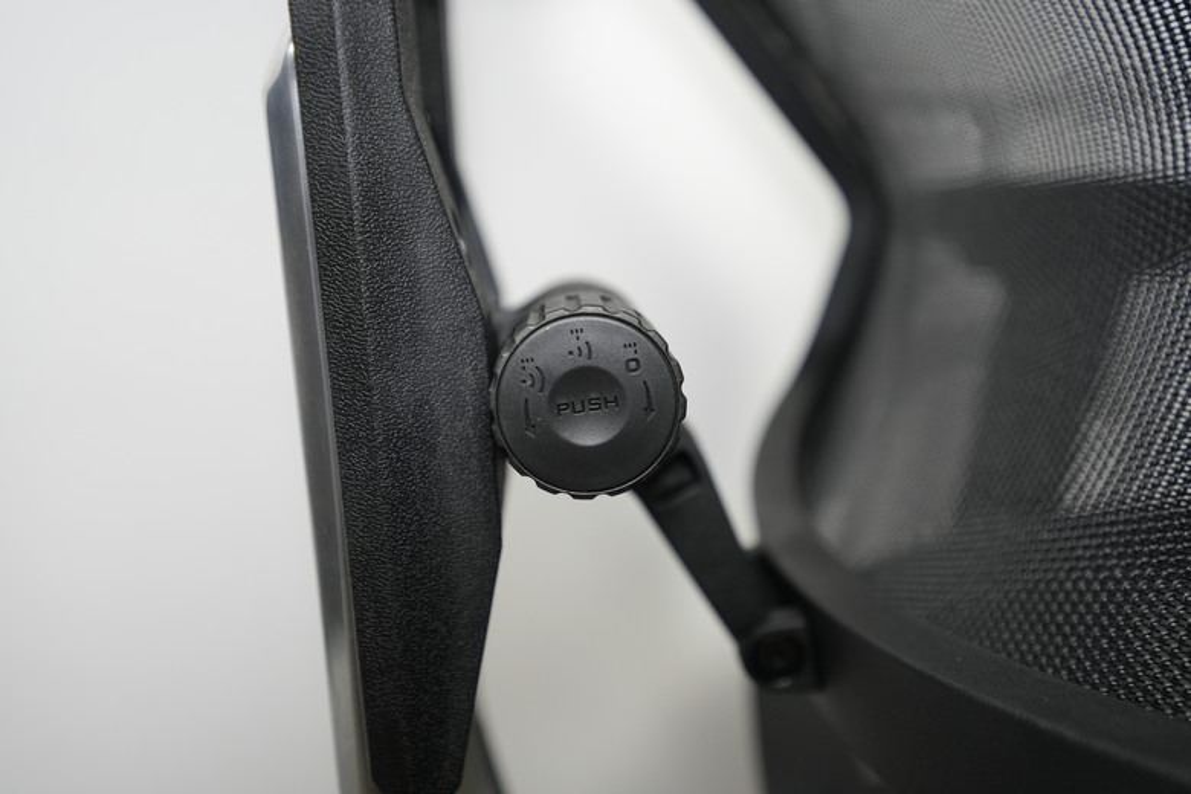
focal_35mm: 27
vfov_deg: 47.9
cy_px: 397
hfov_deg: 67.4
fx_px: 893
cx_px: 596
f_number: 2.8
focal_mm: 27
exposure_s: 1/160
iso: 1600
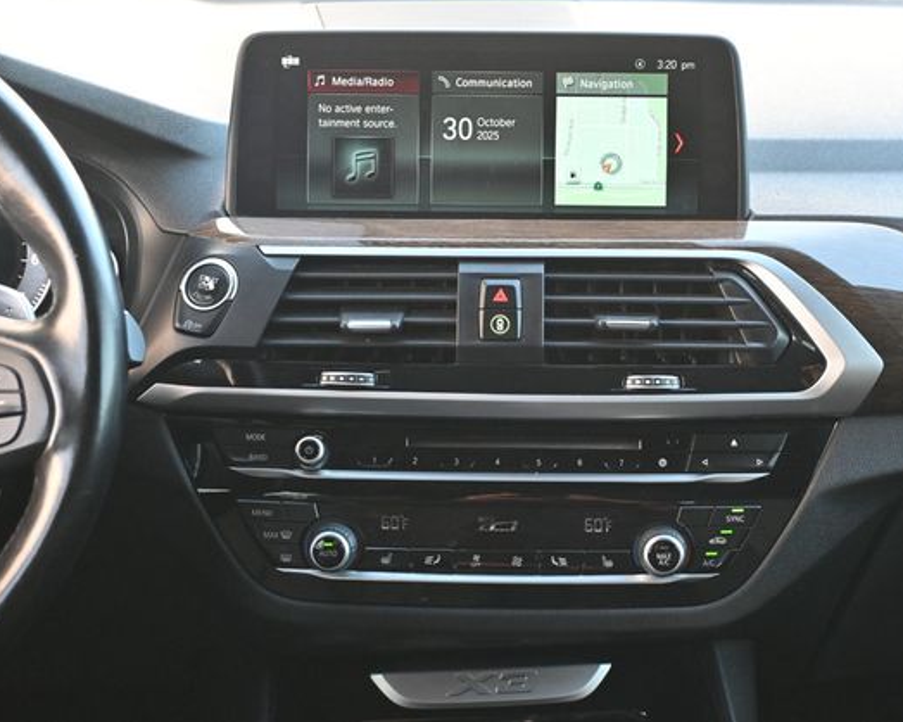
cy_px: 356
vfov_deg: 24.6
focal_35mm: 62
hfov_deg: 30.5
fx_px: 1656
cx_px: 515
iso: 1600
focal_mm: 36
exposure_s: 1/125
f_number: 5.3
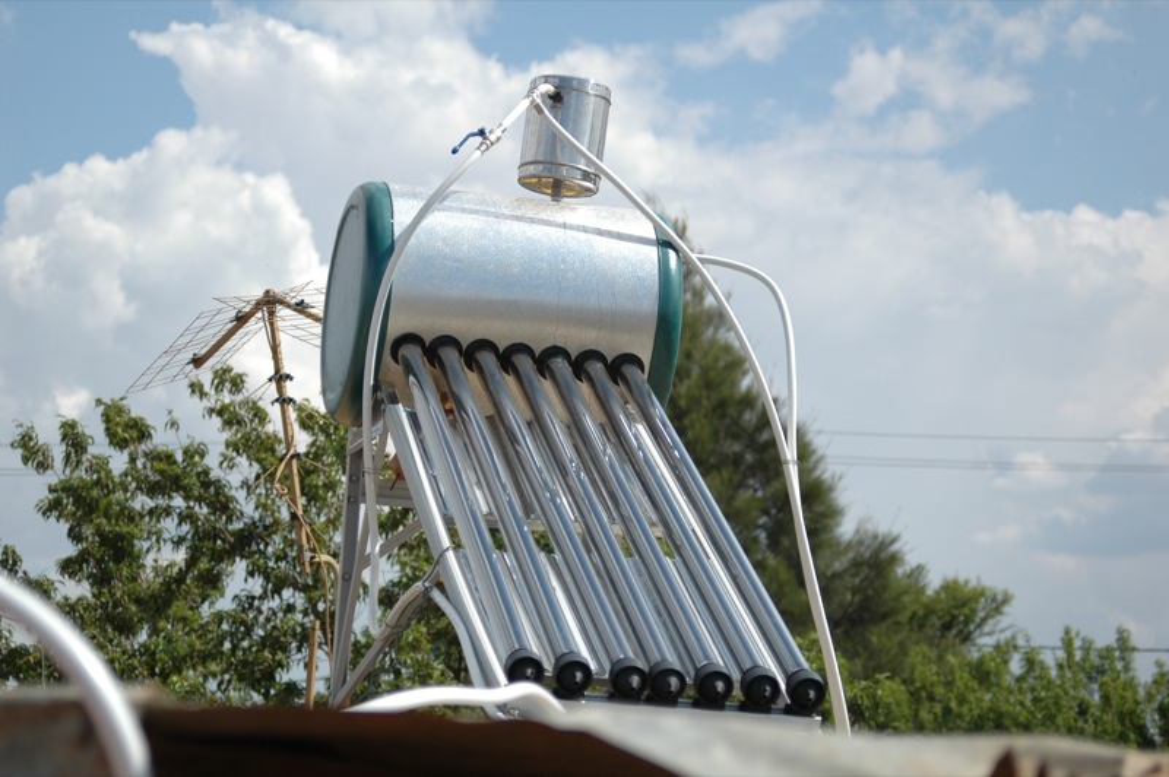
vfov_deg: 12.2
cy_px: 388
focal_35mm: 112
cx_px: 584
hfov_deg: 18.2
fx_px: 3650
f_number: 5.6
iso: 200
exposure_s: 1/1250
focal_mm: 75
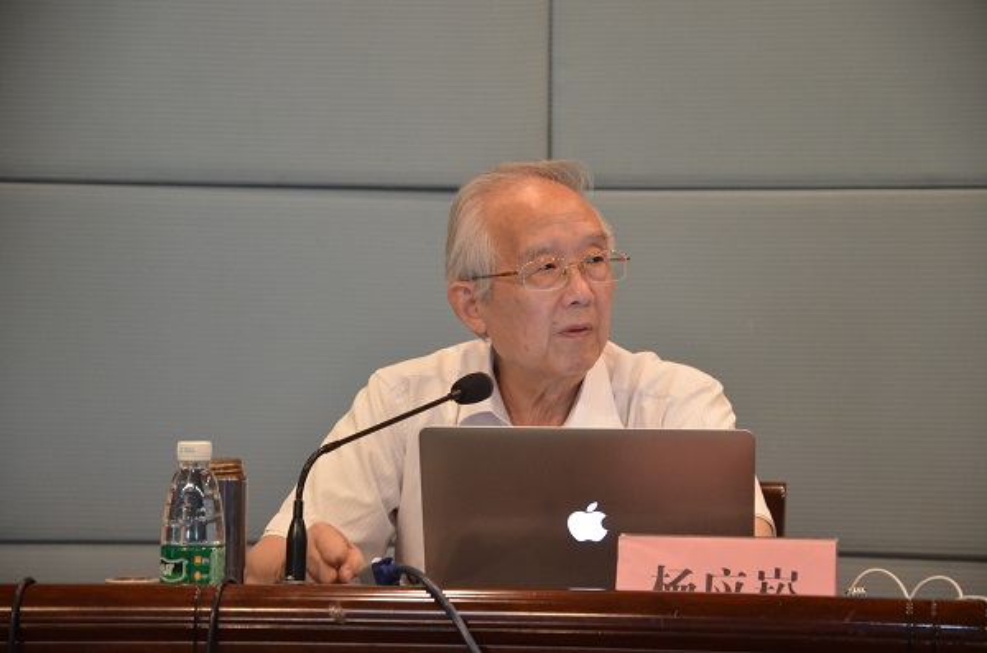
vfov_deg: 10.1
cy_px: 326
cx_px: 494
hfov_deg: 15.2
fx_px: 3692
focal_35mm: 135
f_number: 5.6
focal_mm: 90
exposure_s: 1/30
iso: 1400
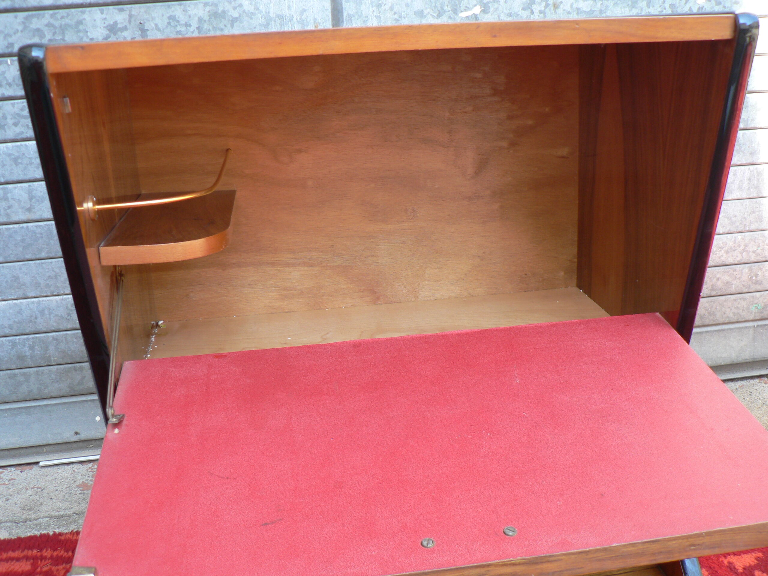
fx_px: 799
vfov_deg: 39.7
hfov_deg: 51.4
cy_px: 288
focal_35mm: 36
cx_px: 384
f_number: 2.8
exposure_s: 1/60
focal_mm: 6
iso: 80
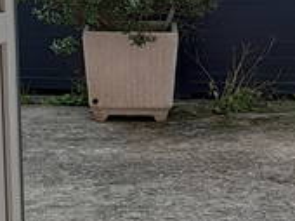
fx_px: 1030
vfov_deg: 12.2
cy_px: 164
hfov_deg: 15.4
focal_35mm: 121
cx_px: 396
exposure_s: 1/271
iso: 40
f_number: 1.8
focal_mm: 3.98
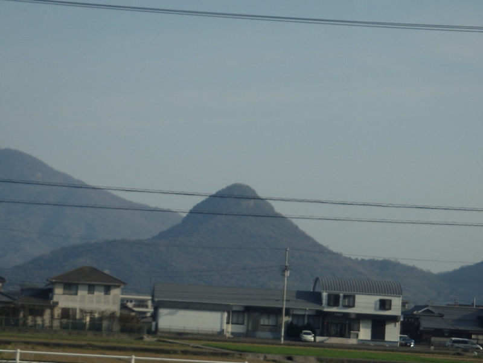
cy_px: 182
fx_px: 1953
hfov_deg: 14.1
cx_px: 242
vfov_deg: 10.6
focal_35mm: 140
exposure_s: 1/500
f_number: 5.9
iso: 125
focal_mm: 25
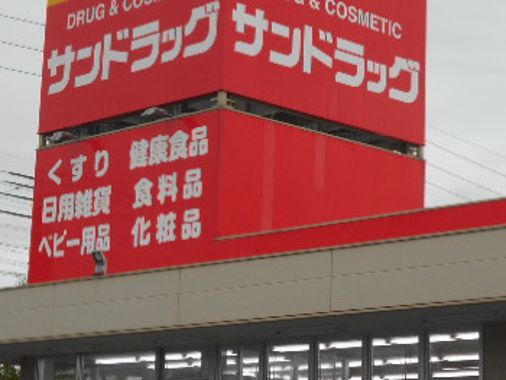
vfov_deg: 13.9
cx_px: 335
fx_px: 1551
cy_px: 116
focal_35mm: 106
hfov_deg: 18.5
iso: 125
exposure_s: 1/250
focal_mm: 10
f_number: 4.9
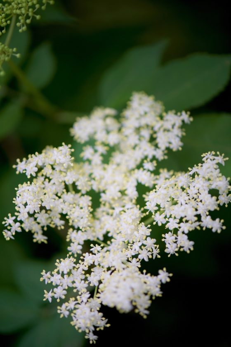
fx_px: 1011
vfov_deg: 19.5
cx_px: 116
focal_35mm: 105
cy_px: 174
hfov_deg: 13.0
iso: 100
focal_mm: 105
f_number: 3.2
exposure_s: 1/200
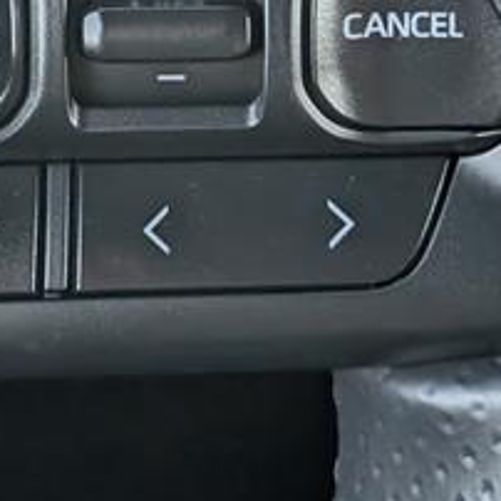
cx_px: 64
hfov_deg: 12.7
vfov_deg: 12.6
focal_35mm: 137
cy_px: 37
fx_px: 2243
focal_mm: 6.9
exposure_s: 1/435
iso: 638
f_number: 1.68
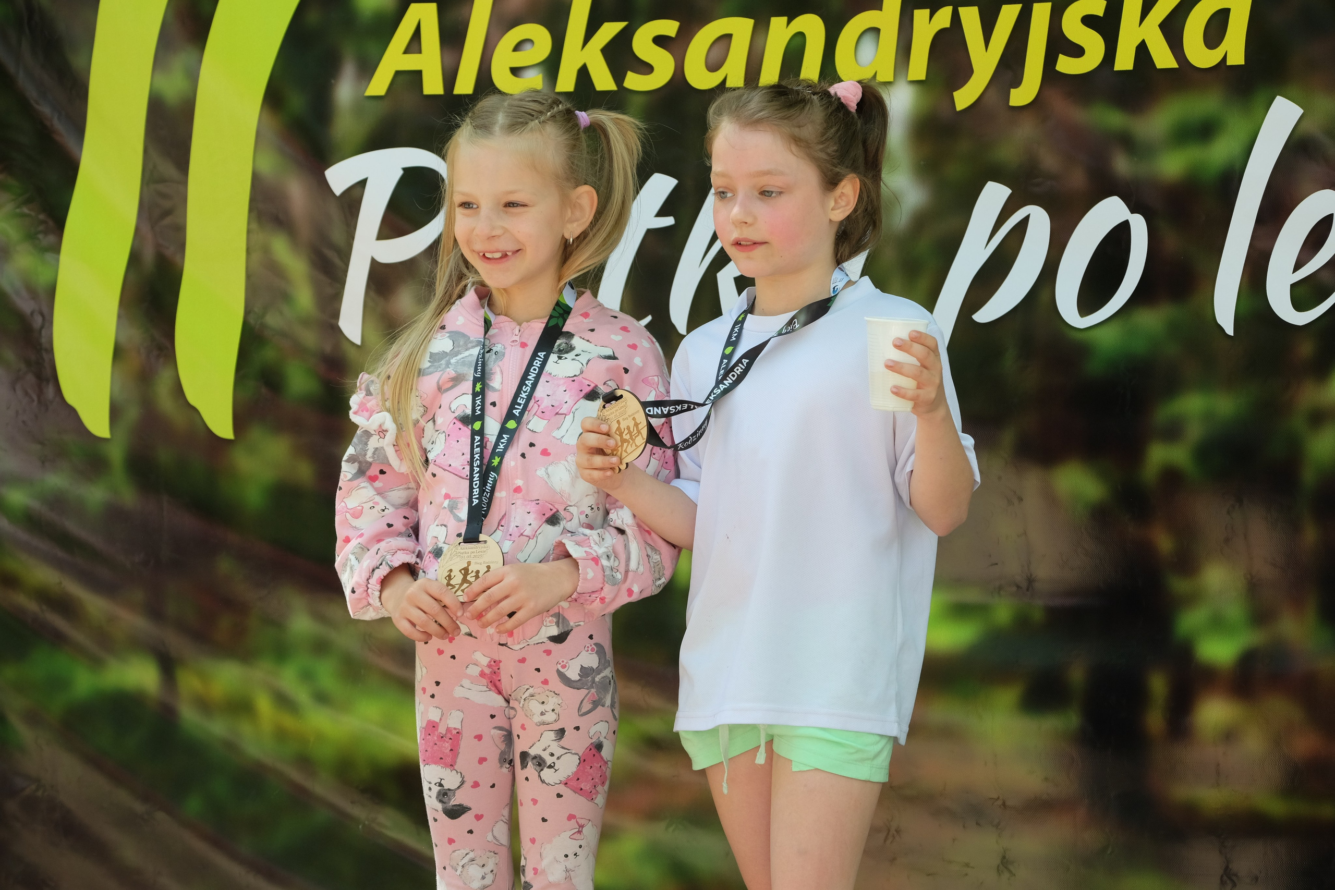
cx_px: 668
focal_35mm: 161
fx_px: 5970
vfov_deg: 8.5
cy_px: 445
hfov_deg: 12.8
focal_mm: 107.4
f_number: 5.6
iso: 400
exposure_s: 1/140
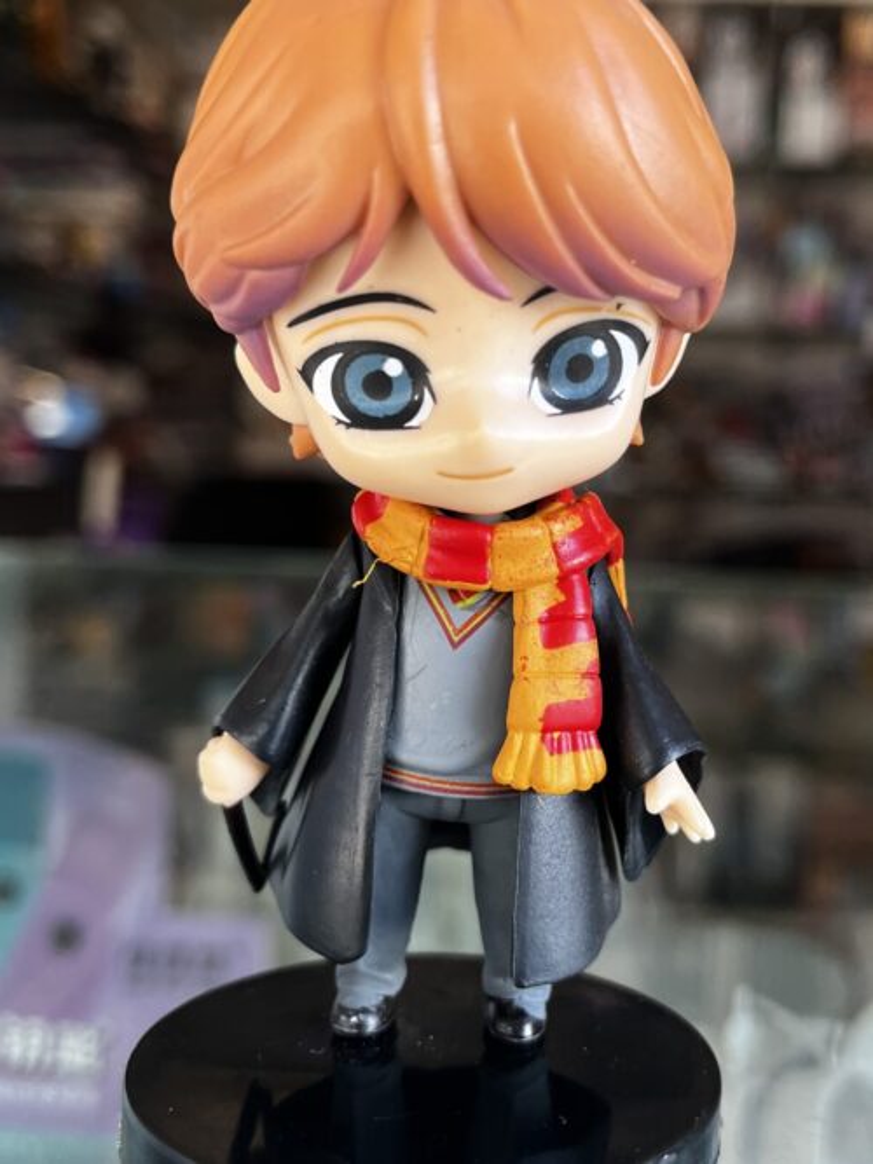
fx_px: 875
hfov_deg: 53.0
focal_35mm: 26
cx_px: 436
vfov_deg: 67.3
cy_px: 582
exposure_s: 1/100
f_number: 1.6
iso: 64
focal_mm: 5.1
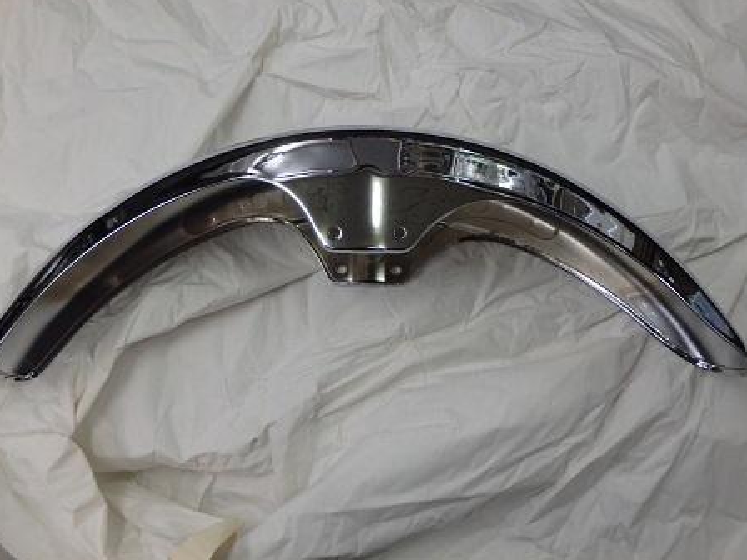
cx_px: 375
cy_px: 279
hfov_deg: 50.1
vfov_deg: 38.7
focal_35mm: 37
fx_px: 798
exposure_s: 1/40
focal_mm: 6.4
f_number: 4.5
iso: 320
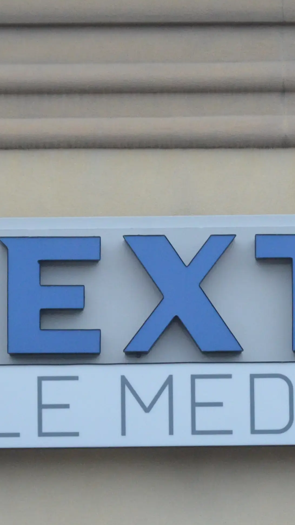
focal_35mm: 418
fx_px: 5818
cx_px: 182
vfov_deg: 5.2
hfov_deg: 2.9
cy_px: 404
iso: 2000
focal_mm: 105
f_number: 10
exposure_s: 1/1600
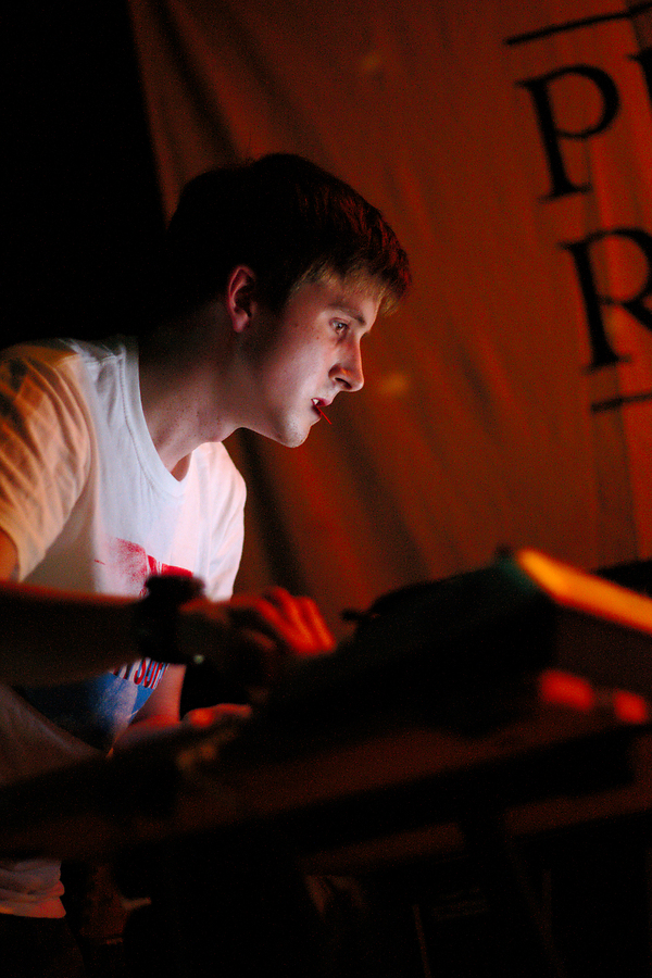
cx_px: 326
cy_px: 489
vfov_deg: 27.0
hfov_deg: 18.2
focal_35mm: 75
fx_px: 2037
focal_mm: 50
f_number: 1.4
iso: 1600
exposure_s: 1/80
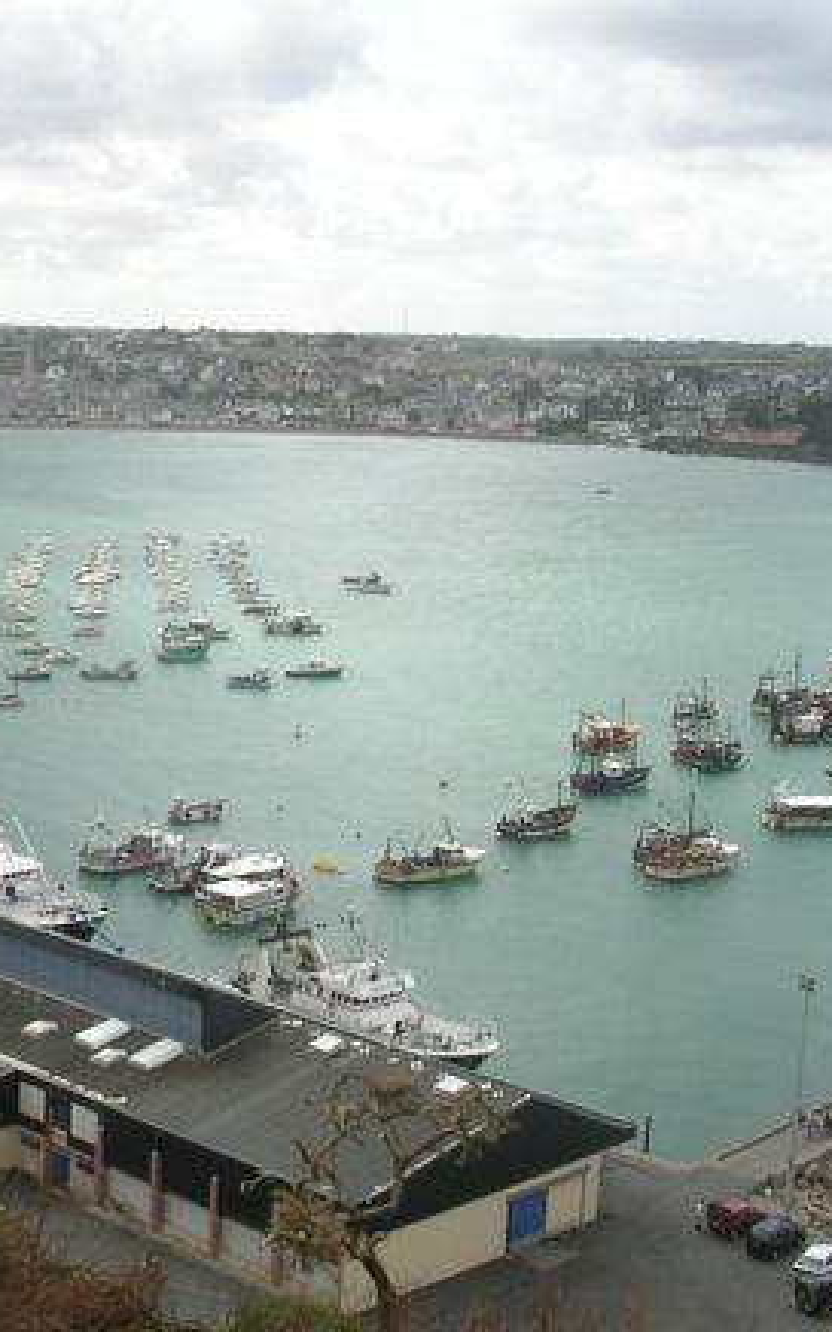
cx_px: 119
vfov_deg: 34.5
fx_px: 2141
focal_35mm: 59
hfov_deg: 21.6
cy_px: 698
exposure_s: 1/255
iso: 50
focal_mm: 5.8
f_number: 5.6
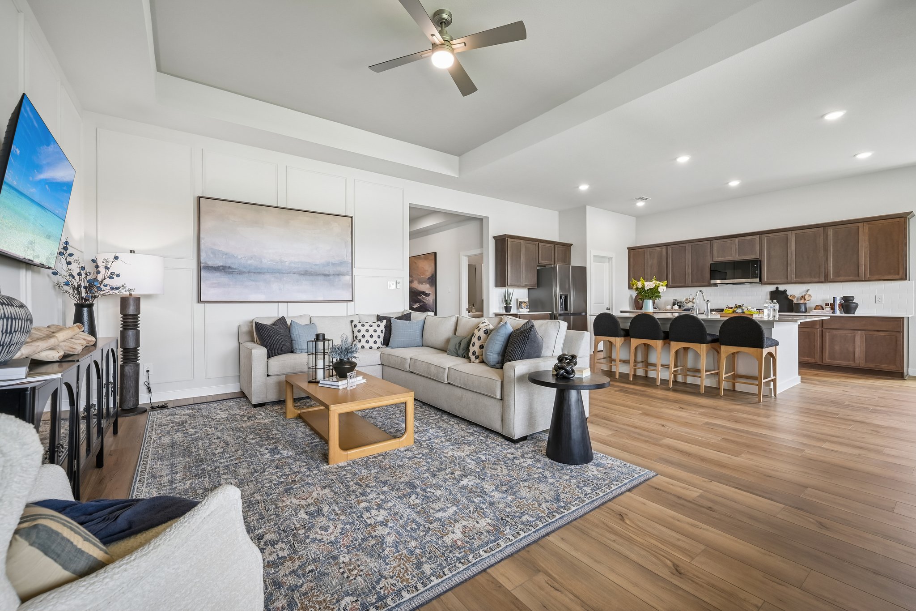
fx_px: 382
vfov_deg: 77.3
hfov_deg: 100.4
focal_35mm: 15
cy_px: 306
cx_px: 458
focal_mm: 15
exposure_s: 1/10
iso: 250
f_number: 9
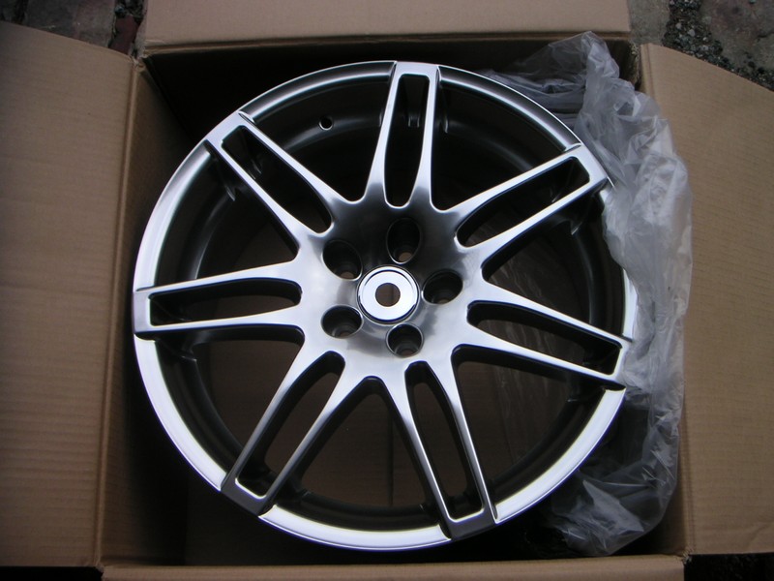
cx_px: 387
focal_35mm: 38
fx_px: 850
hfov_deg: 49.0
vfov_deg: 37.7
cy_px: 290
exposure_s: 1/350
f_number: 2.8
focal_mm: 6
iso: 50
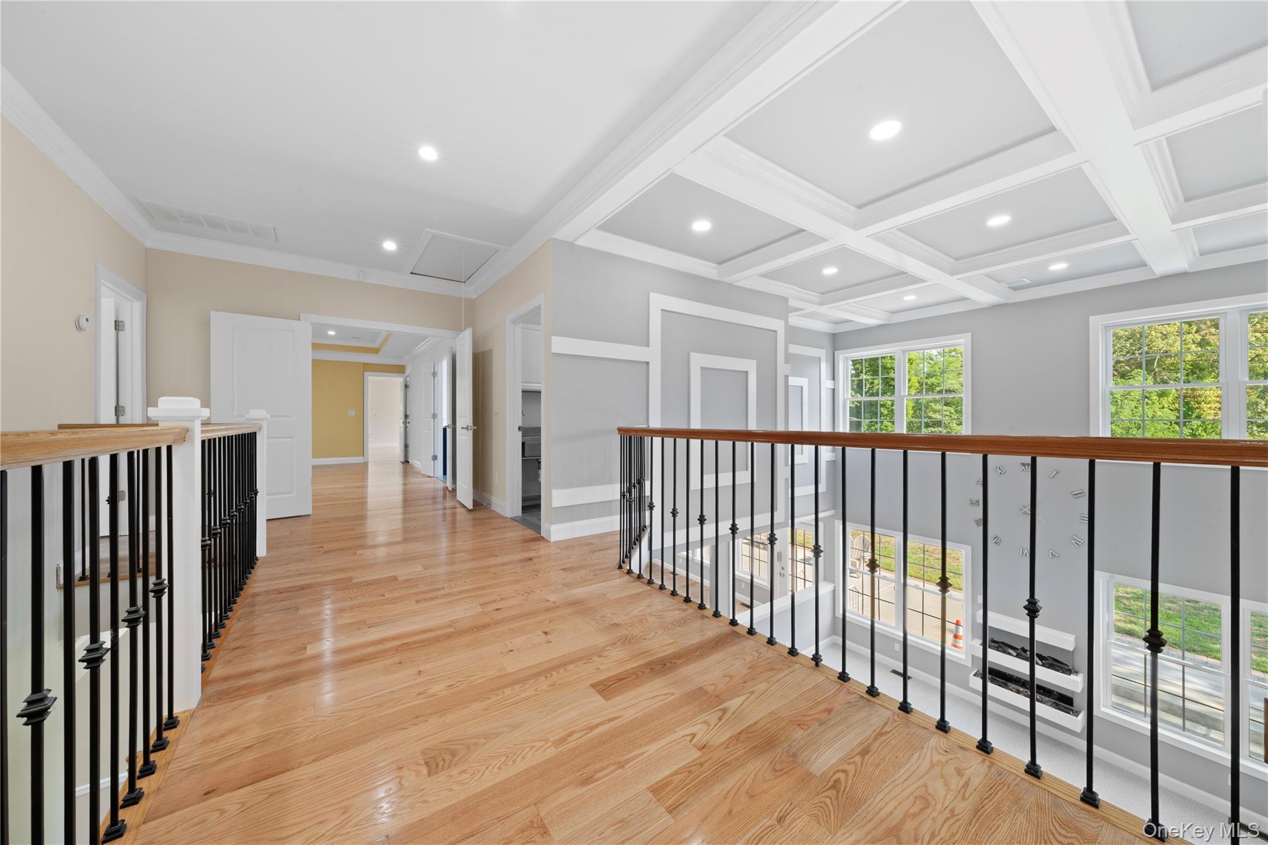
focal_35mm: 12
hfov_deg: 112.6
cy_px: 422
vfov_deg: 90.0
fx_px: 423
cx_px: 634
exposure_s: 3.2
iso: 100
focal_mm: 12
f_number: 16
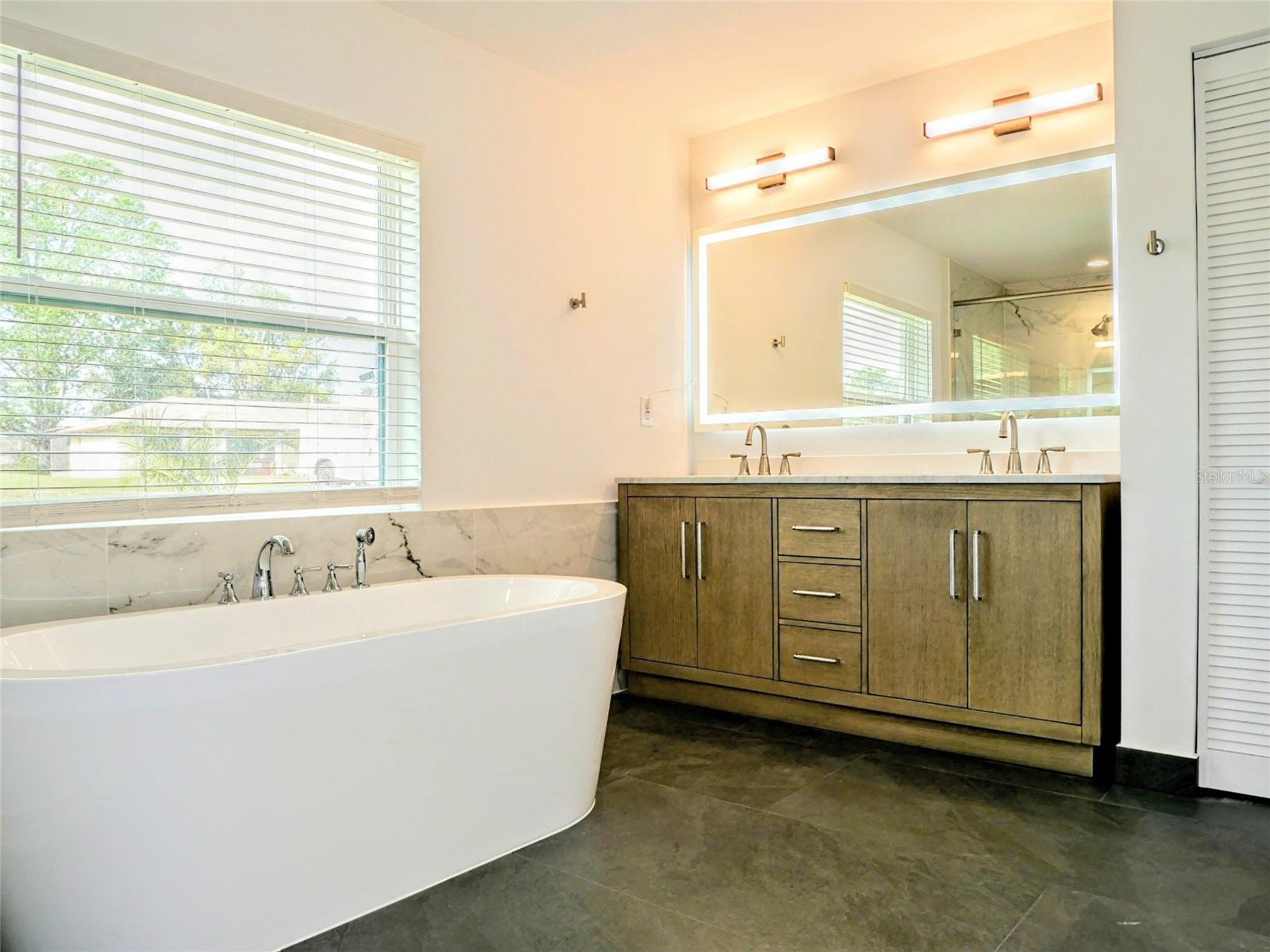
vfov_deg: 56.8
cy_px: 476
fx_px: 881
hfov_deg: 71.6
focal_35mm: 24
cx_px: 635
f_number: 7.1
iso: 200
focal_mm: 12
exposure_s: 1/50
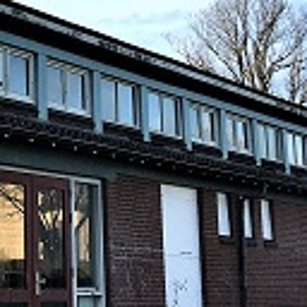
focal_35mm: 120
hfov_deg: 13.9
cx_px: -113
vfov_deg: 14.2
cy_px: -41
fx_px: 1204
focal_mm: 4.15
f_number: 2.2
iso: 25
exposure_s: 1/916
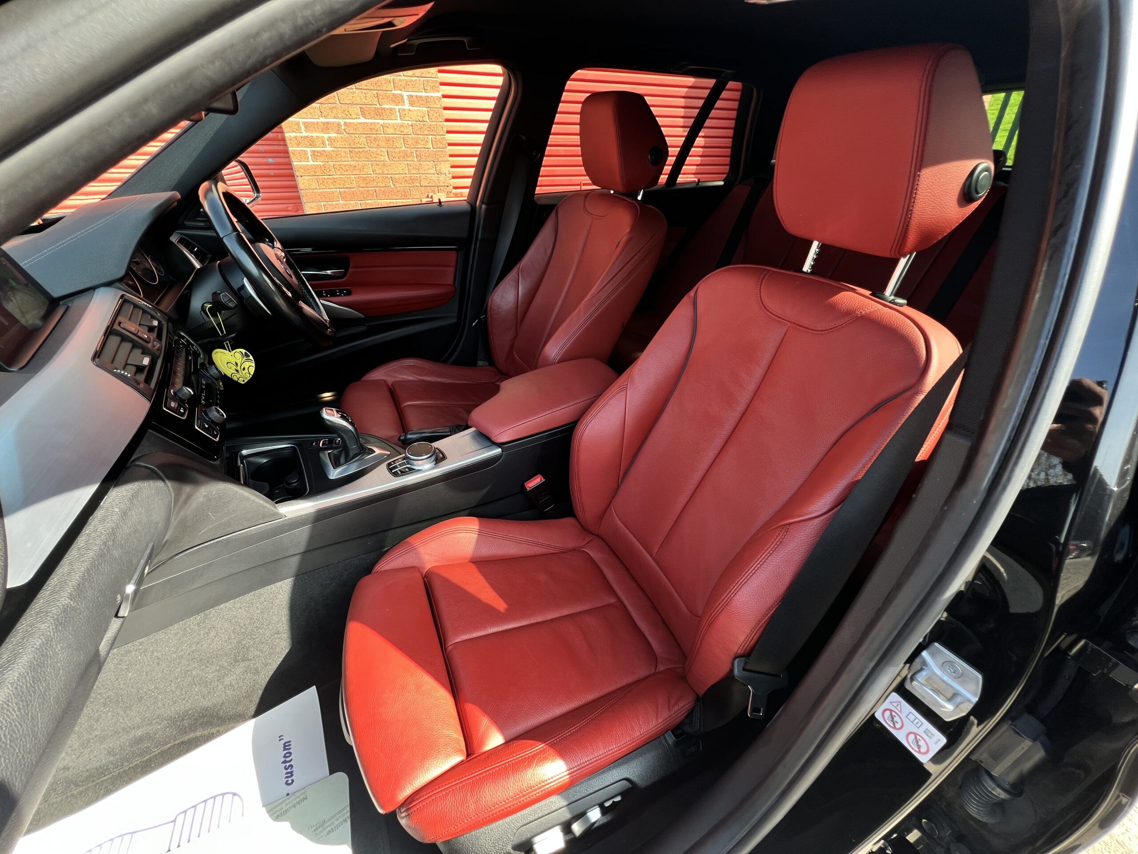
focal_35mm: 13
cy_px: 427
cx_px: 569
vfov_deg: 89.9
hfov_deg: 106.2
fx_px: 427
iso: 50
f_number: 1.8
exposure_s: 1/99
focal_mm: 1.57
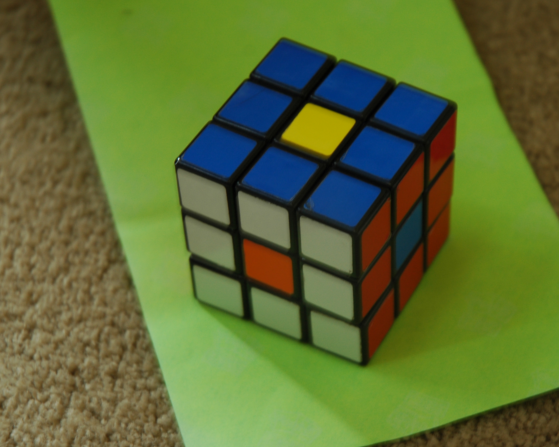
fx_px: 2167
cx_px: 346
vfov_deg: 11.8
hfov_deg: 14.7
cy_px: 228
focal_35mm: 131
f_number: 4.5
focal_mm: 70
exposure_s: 1/8
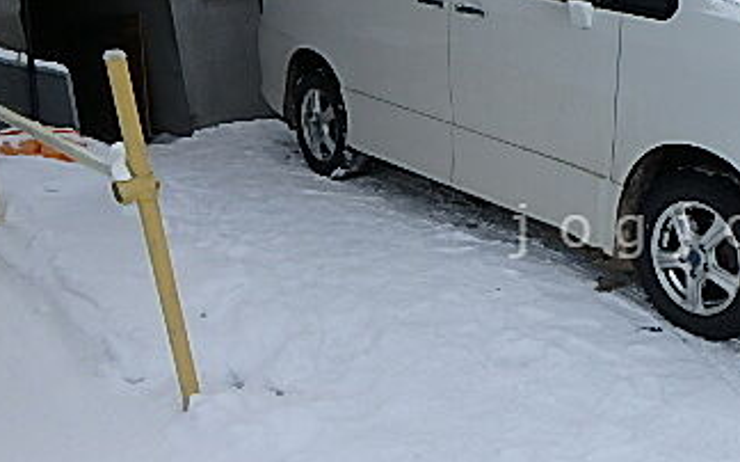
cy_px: 231
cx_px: 665
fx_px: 887
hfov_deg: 41.7
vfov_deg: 29.2
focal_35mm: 44
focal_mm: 3.7
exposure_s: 1/640
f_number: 6
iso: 125
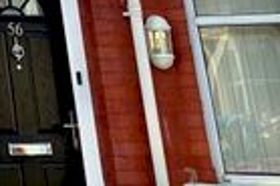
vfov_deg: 9.8
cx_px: -397
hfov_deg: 12.6
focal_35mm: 126
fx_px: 978
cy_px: -221
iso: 80
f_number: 1.78
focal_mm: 6.86
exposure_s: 1/587
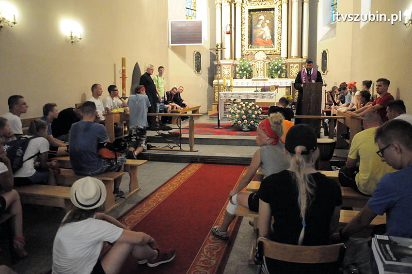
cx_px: 206
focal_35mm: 27
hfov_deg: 67.4
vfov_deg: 47.8
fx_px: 309
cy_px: 137
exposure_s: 1/80
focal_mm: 18
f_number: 4.5
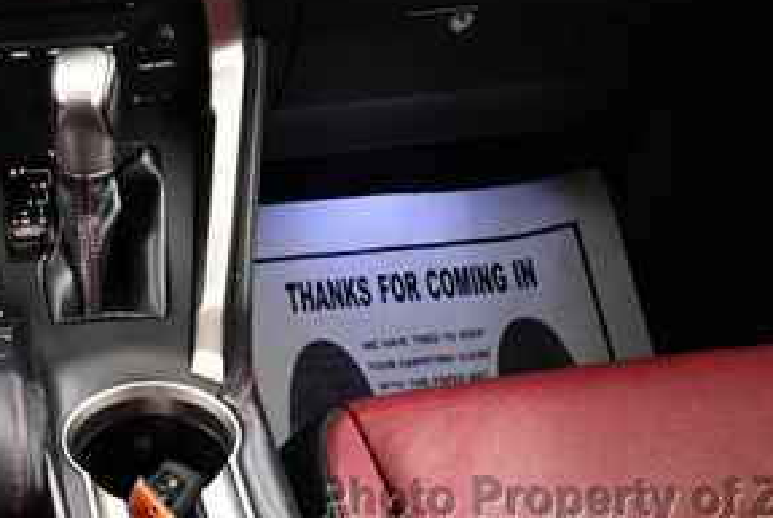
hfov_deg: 25.2
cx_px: 285
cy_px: -24
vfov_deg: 16.7
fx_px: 1720
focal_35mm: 80
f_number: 3.5
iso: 3600
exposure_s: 1/60
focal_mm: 18
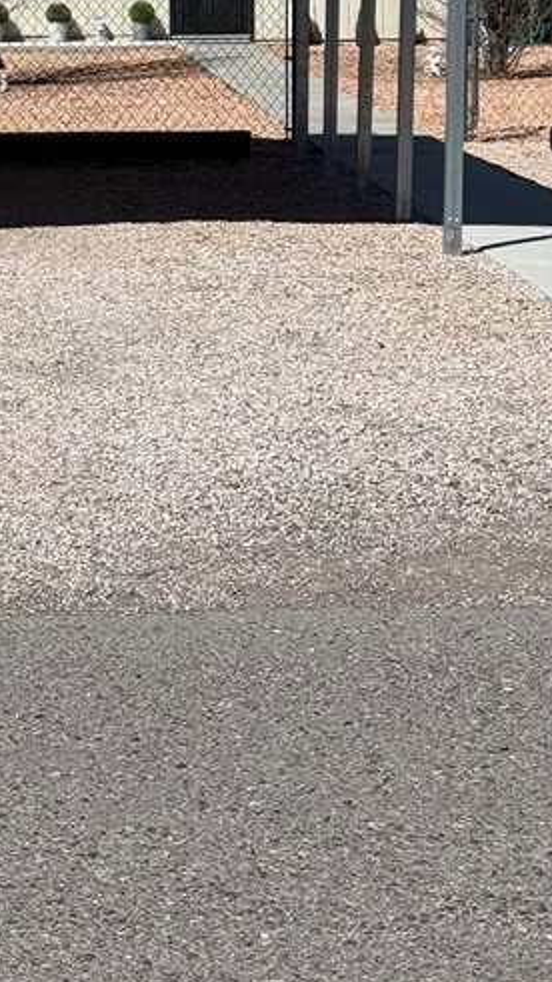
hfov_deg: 11.1
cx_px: 218
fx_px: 2838
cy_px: 110
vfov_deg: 19.3
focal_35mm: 109
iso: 80
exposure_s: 1/11364
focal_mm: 6.76
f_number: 1.78
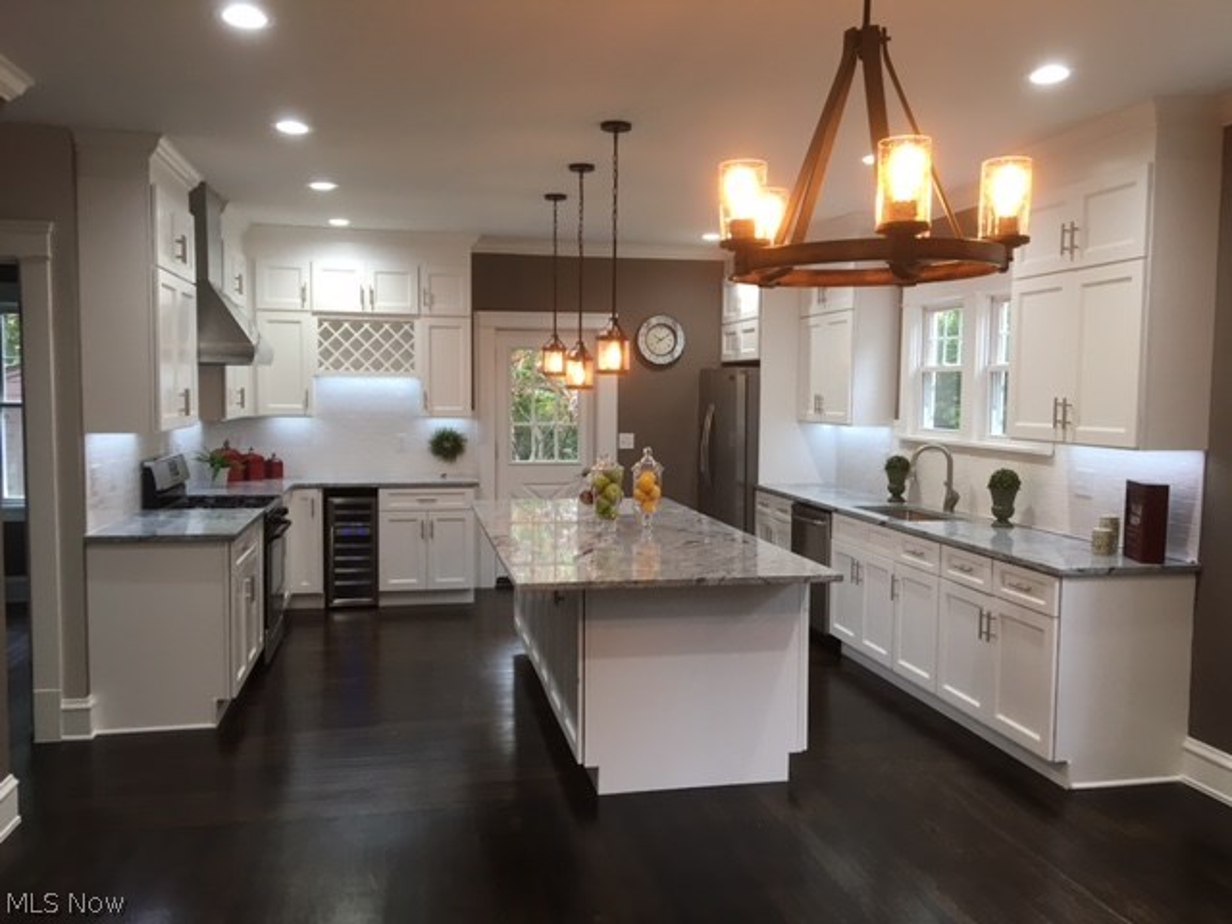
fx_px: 1032
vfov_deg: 48.2
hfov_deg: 61.7
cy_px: 462
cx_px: 616
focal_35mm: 29
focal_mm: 4.15
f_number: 2.2
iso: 64
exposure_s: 1/30
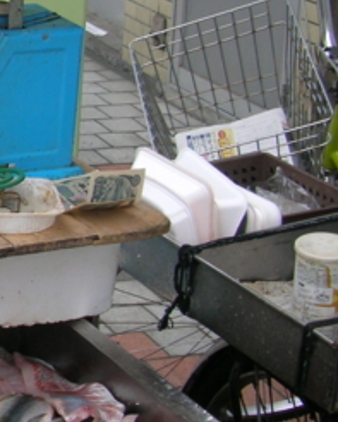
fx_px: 1387
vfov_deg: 17.3
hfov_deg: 12.6
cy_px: 161
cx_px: -287
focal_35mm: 111
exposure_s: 1/147
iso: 50
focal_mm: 5.8
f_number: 3
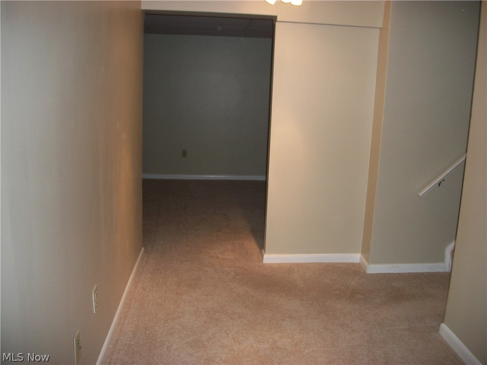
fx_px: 450
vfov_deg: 44.2
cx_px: 244
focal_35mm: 32
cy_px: 182
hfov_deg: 56.8
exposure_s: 1/30
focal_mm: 5.7
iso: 80
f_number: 2.9
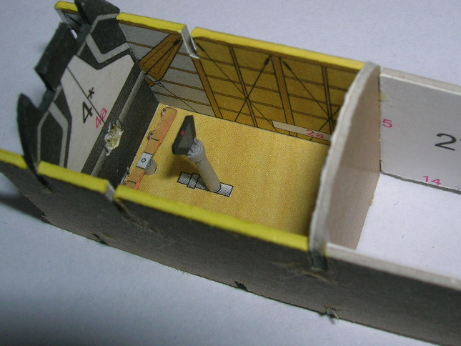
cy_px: 94
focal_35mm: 54
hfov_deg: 35.4
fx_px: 719
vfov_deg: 26.8
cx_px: 282
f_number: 4.9
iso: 50
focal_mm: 5.7
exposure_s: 1/60.1
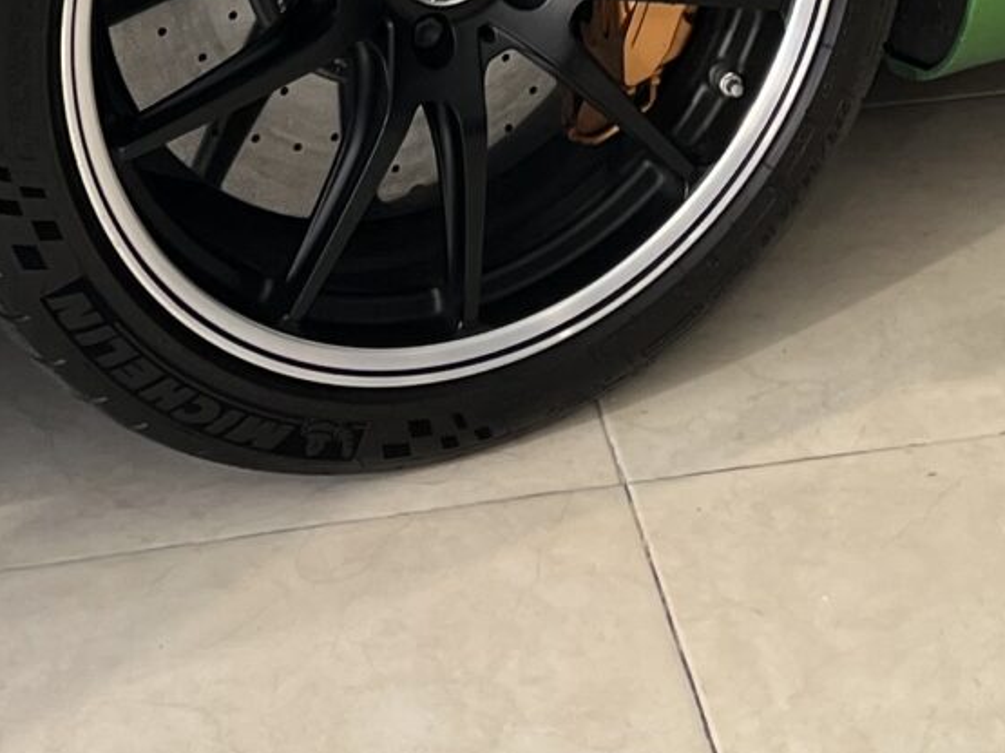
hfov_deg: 16.2
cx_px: 924
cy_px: -943
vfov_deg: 10.8
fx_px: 3483
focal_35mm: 120
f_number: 1.6
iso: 64
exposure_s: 1/121
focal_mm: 5.1
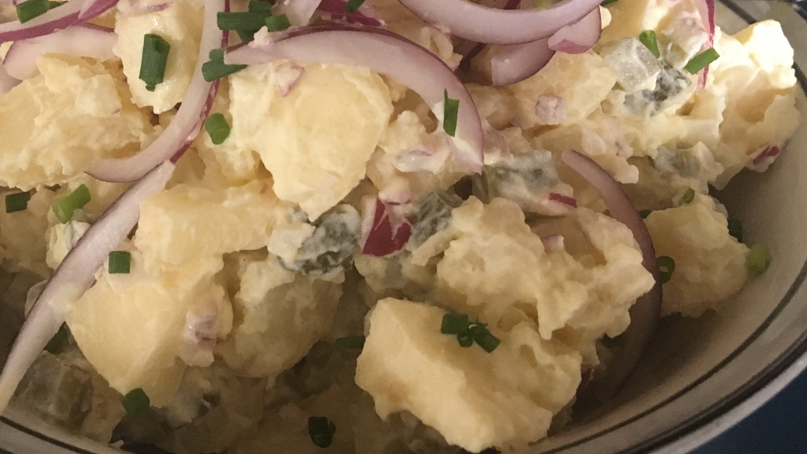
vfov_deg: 27.1
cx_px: 315
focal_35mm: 43
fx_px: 920
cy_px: 78
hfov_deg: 47.0
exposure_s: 1/15
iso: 200
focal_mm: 4.15
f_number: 2.2
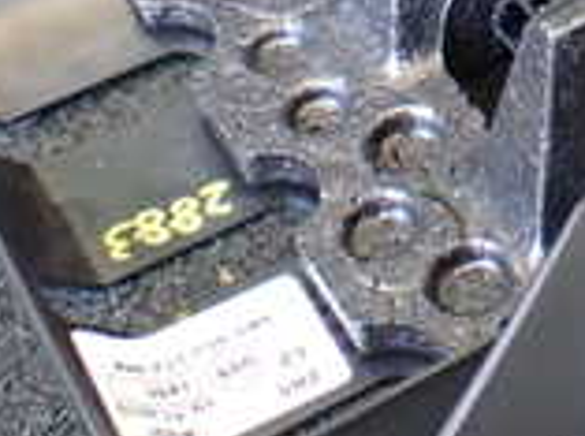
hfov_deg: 16.3
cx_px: 738
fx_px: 1939
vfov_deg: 12.3
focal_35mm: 115
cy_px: -186
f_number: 2.3
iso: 800
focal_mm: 5.4
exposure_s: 1/50
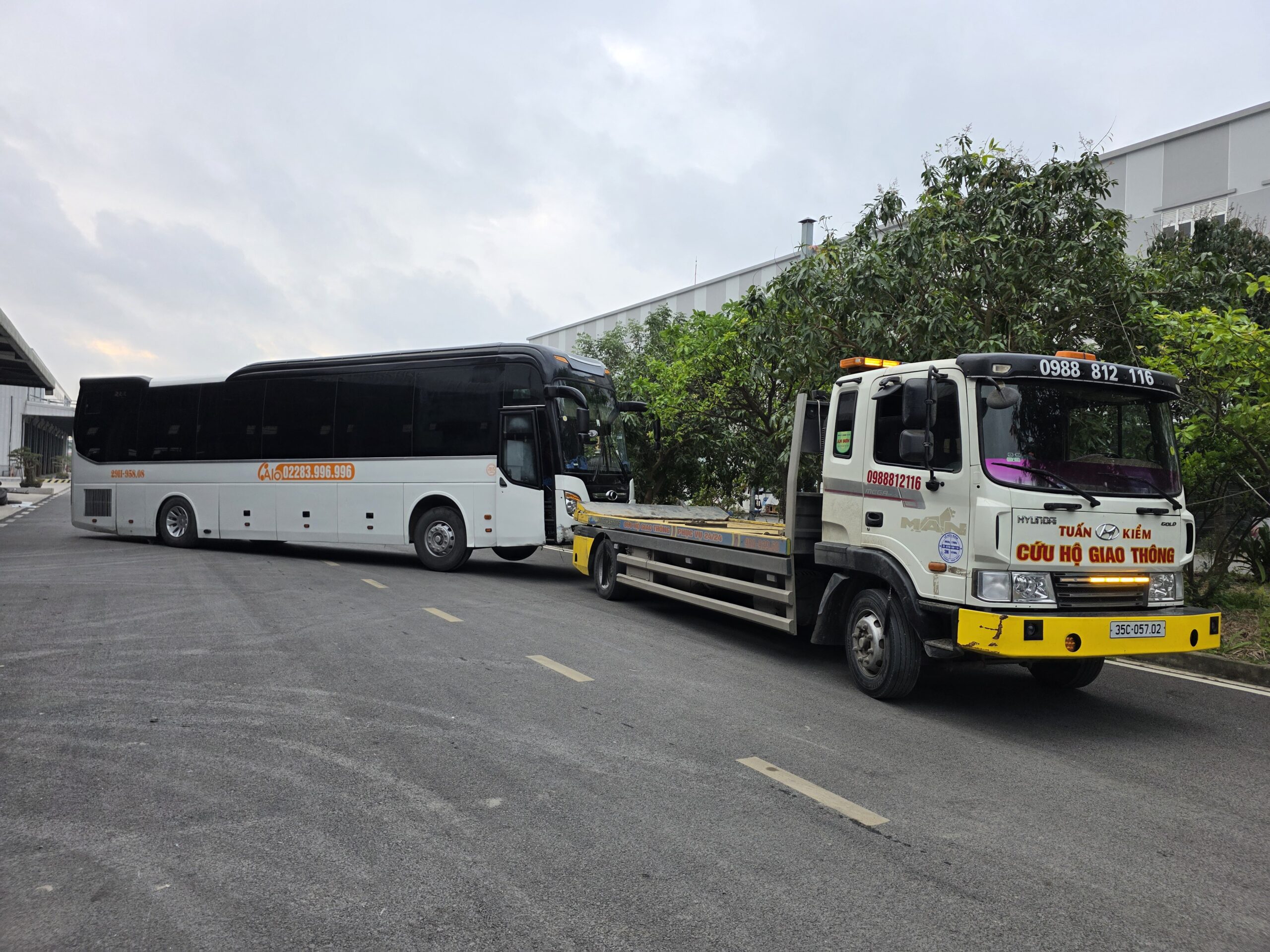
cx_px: 635
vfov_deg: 58.9
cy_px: 476
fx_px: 844
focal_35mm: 23
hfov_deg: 73.9
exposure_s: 1/359
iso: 40
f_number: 1.7
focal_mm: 6.3
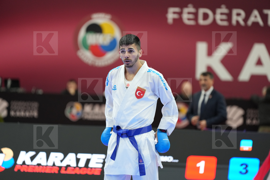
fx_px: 1500
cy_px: 90
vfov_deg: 6.9
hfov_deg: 10.3
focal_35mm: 200
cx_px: 135
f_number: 2.8
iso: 2500
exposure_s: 1/1000
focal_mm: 200
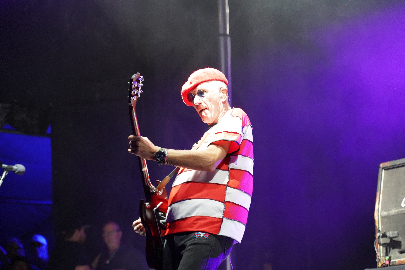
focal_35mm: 105
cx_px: 202
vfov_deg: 13.0
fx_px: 1181
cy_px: 135
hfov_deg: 19.5
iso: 8000
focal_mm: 105
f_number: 4
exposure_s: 1/160
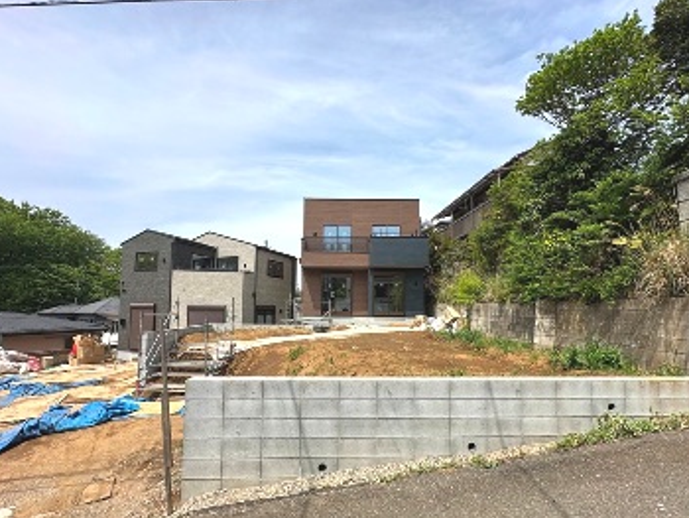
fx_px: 319
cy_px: 291
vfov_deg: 77.8
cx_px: 344
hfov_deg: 94.5
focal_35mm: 16
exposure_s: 1/2353
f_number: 2.2
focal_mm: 2.22
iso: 50
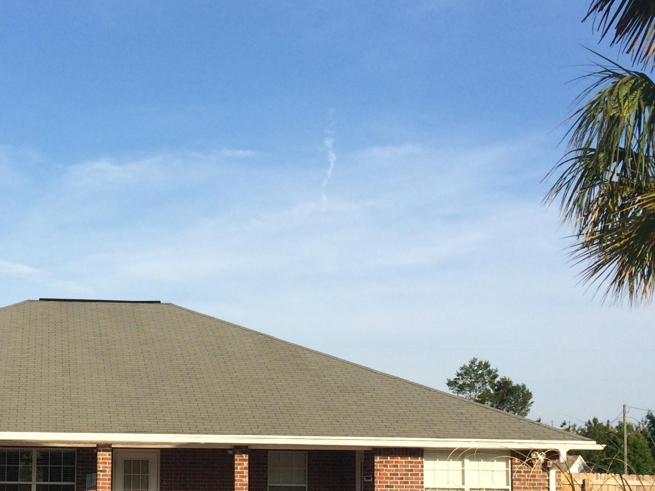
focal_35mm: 60
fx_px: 1136
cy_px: 398
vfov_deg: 24.0
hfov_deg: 31.5
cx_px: 152
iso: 32
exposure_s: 1/2160
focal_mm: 4.15
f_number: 2.2
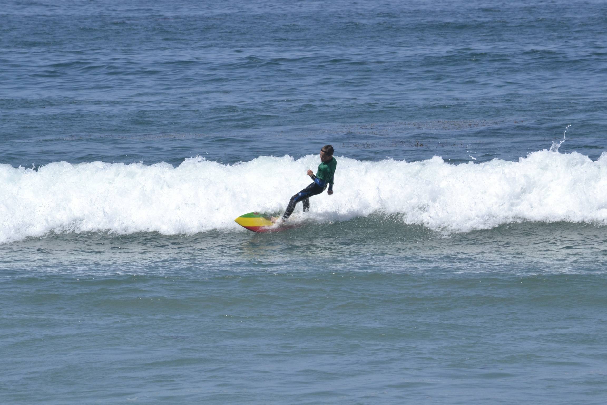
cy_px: 202
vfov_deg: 3.1
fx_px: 7587
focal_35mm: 450
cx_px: 304
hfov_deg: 4.6
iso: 800
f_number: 13
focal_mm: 300
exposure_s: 1/1600
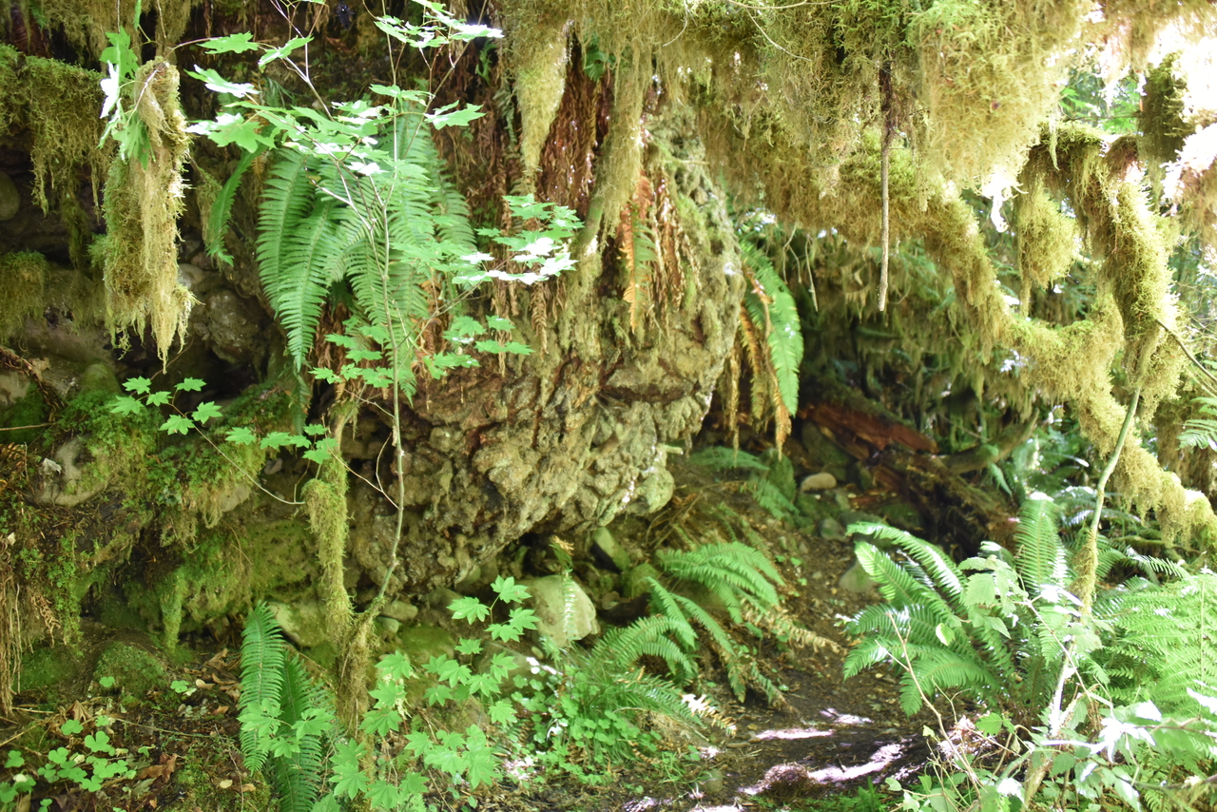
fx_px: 947
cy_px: 406
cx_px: 608
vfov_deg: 46.4
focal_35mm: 28
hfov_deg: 65.5
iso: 1600
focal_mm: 28
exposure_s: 1/60
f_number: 3.5
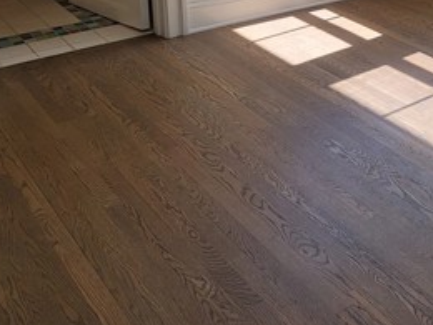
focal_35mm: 59
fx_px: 738
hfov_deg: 30.5
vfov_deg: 22.9
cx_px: 426
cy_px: -60
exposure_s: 1/138
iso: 16
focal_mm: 6.7
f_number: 1.8
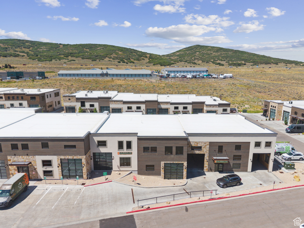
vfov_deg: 56.8
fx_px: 211
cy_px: 114
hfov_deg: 71.6
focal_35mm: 24
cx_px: 152
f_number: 1.8
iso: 170
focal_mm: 8.7
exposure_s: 1/6400
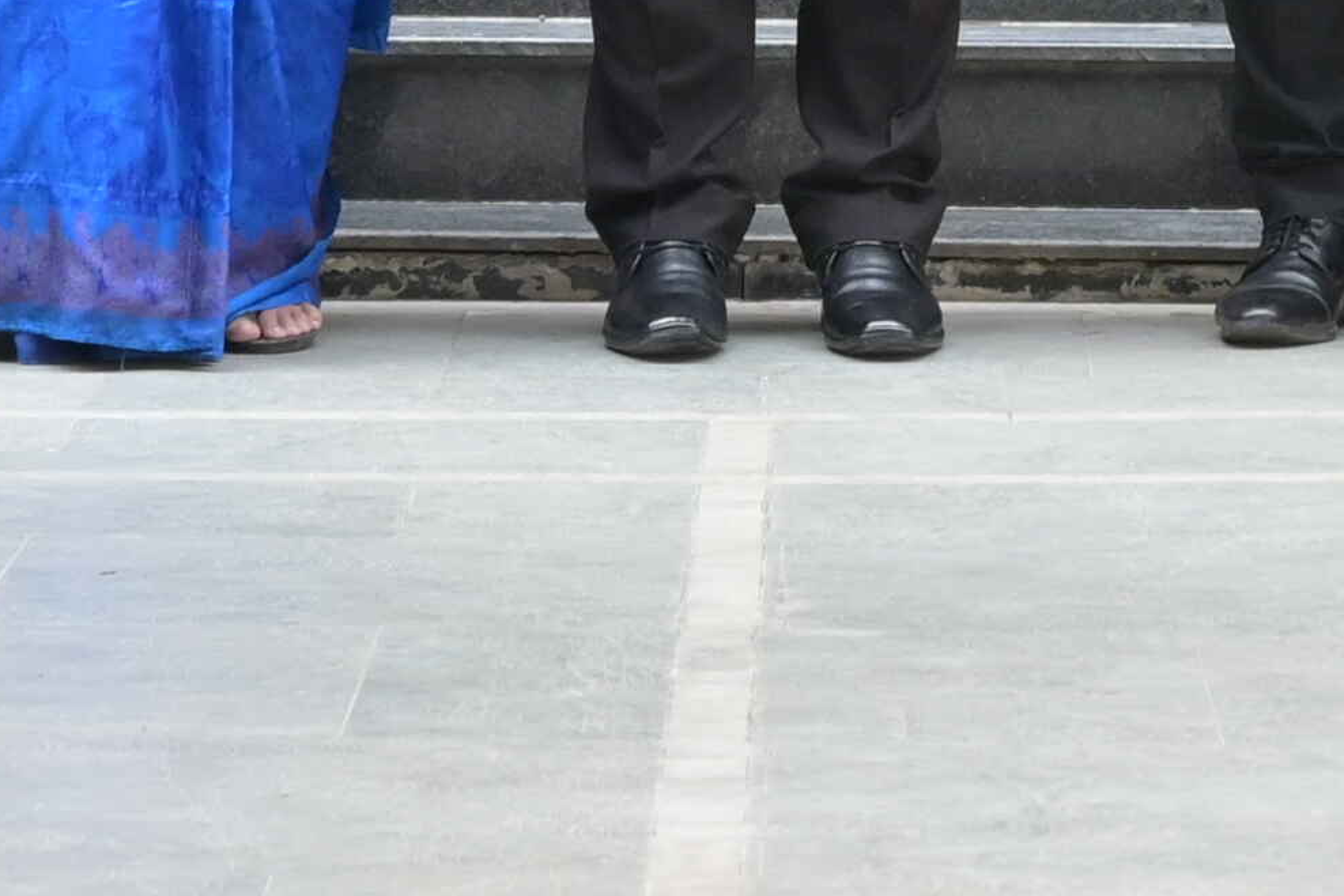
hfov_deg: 8.2
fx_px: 9312
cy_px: -1256
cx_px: 1050
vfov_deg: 5.3
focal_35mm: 249
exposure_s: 1/200
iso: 640
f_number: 5.6
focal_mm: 29.5
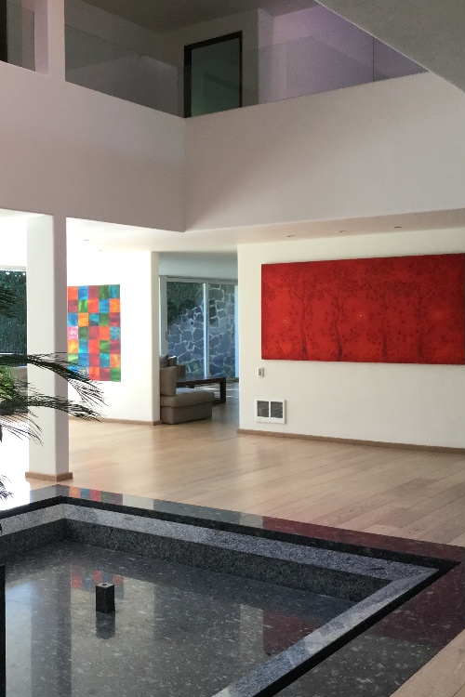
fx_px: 852
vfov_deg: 44.5
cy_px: 342
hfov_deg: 29.6
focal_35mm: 44
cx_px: 74
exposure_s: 1/30
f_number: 2.4
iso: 25
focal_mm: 3.3
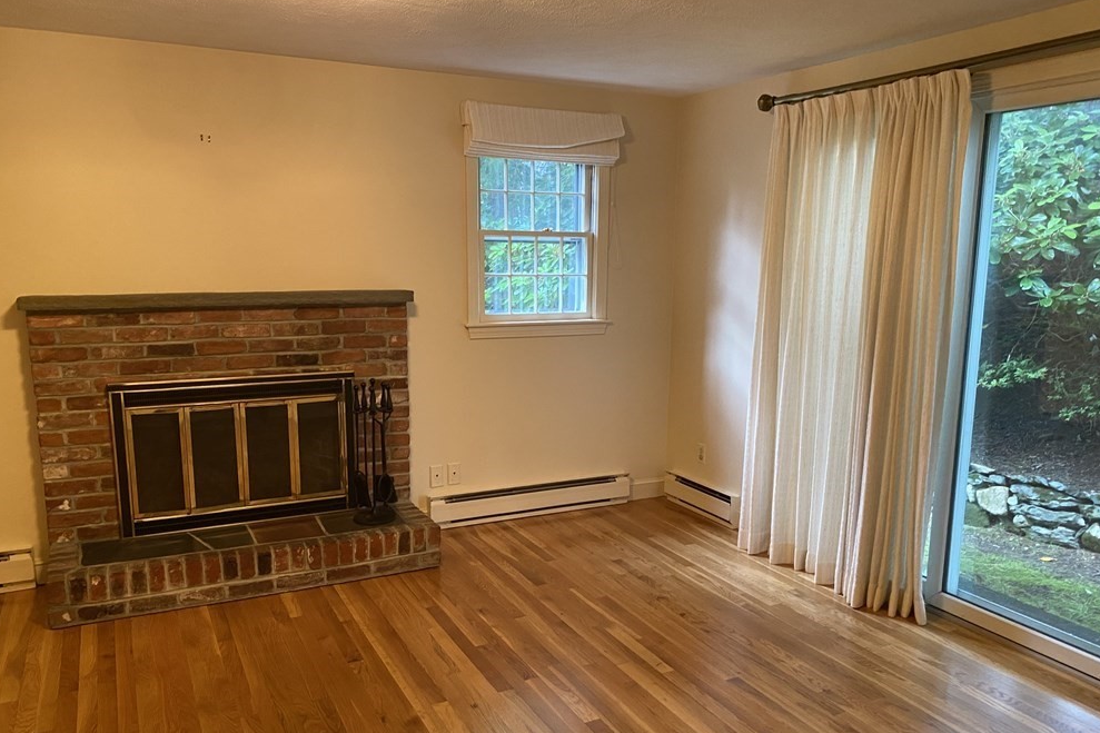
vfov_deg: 46.3
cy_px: 404
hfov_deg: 65.5
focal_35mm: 28
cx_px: 559
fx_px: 855
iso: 320
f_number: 1.8
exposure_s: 1/60
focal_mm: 4.25
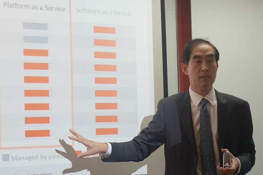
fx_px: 493
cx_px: 132
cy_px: 88
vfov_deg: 20.2
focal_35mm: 68
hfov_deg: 29.9
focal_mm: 45
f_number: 5.6
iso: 640
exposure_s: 1/160
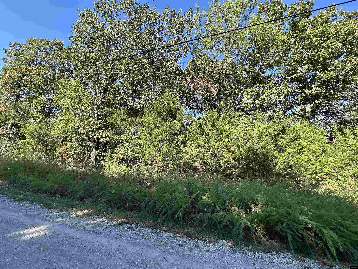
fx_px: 145
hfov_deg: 102.1
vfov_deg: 85.7
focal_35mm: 14
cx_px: 179
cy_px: 134
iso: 40
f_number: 2.2
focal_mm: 2.22
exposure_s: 1/363
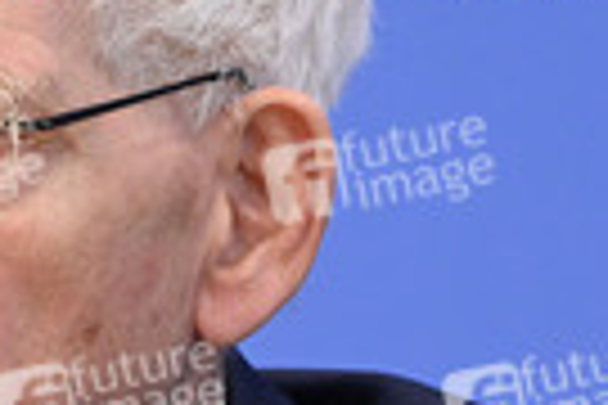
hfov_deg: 4.0
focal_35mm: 519
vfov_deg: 2.6
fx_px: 8765
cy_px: 284
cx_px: -11
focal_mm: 155
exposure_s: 1/500
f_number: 5.6
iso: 4000
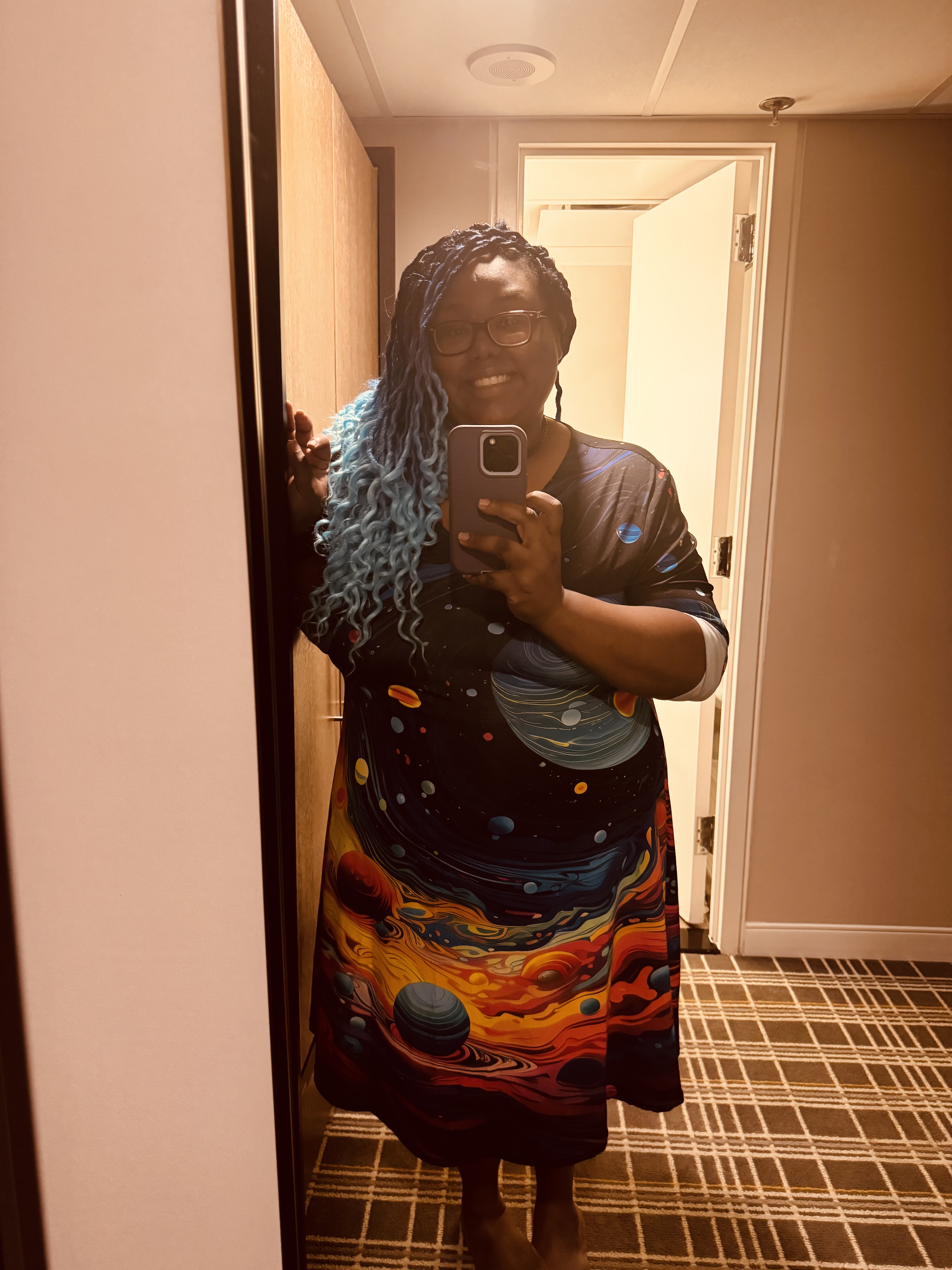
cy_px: 635
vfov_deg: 71.6
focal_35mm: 24
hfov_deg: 56.8
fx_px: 880
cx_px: 476
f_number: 1.78
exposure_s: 1/60
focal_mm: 6.76
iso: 800
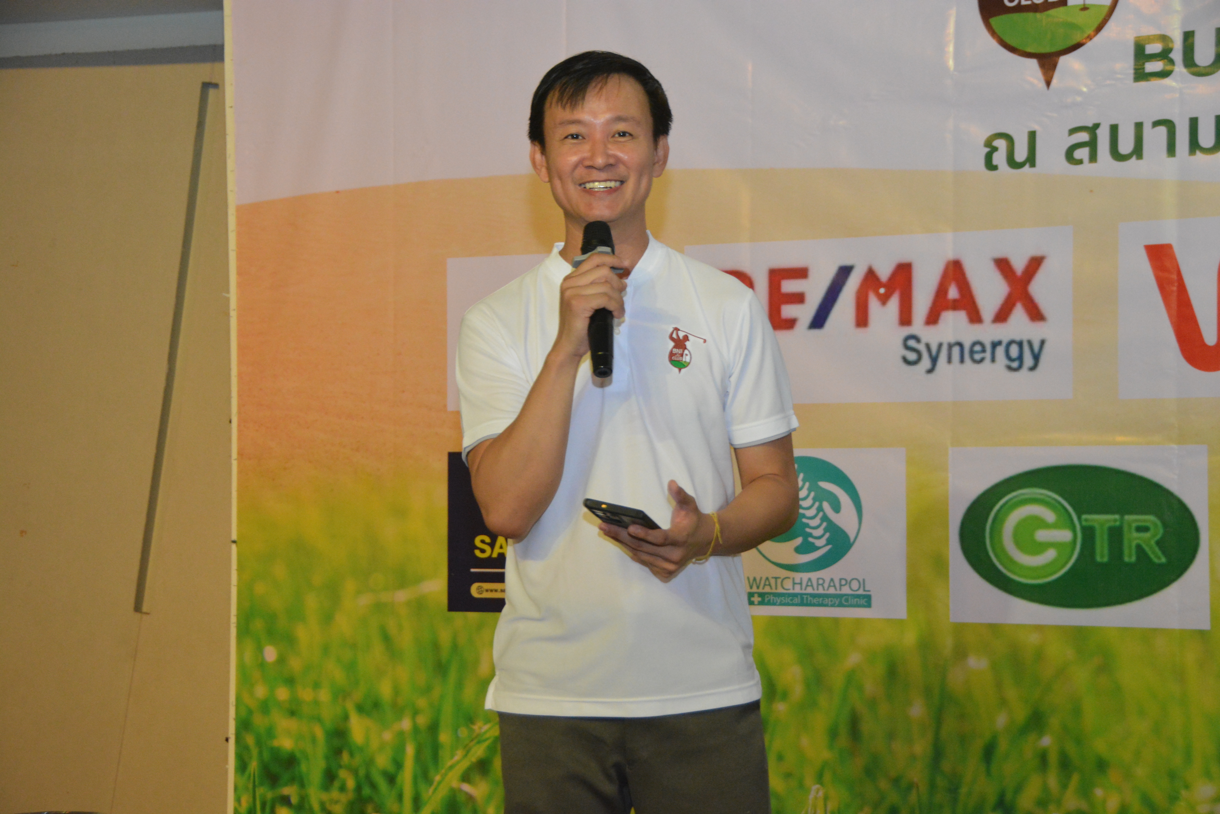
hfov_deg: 28.1
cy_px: 407
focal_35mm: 72
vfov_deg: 18.9
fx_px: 2440
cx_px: 610
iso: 2500
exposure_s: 1/125
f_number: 5.6
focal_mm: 48
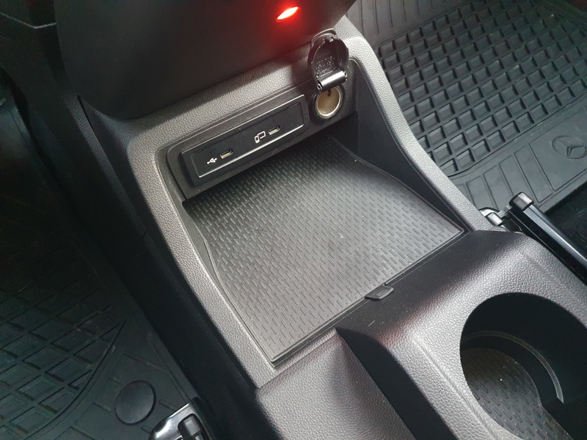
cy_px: 220
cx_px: 294
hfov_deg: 67.3
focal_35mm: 26
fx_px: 441
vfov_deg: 53.1
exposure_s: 1/33
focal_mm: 4.32
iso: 640
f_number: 1.5
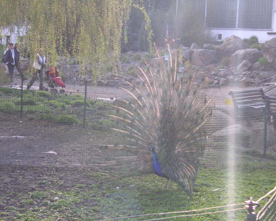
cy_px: 111
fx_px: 850
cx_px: 136
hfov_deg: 18.4
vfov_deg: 14.8
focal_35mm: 104
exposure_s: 1/90
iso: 80
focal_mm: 16.4
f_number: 5
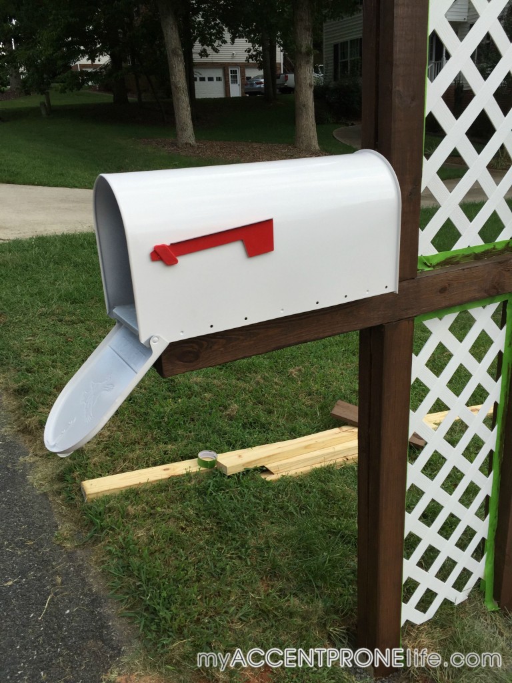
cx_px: 256
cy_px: 342
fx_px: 572
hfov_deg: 48.2
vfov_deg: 61.7
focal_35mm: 29
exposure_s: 1/384
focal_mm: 4.15
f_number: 2.2
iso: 32
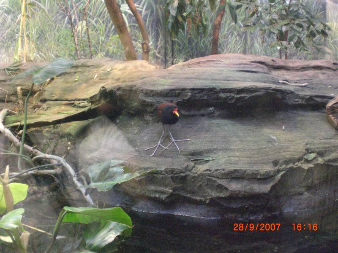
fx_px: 371
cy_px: 126
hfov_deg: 49.0
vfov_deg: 37.7
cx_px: 169
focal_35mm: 38
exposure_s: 1/60
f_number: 3.1
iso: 800
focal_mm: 6.3
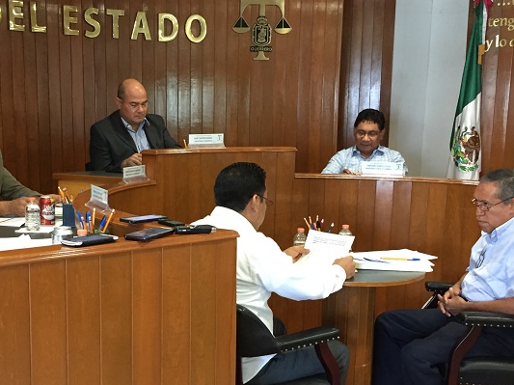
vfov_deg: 29.5
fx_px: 727
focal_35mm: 49
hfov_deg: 38.7
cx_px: 198
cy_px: 237
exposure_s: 1/24
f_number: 2.2
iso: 250
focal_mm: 4.15
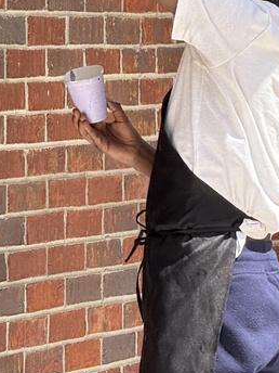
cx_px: 305
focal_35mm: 357
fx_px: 3836
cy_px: 257
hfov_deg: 4.2
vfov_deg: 5.5
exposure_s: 1/674
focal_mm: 15.66
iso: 64
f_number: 2.8
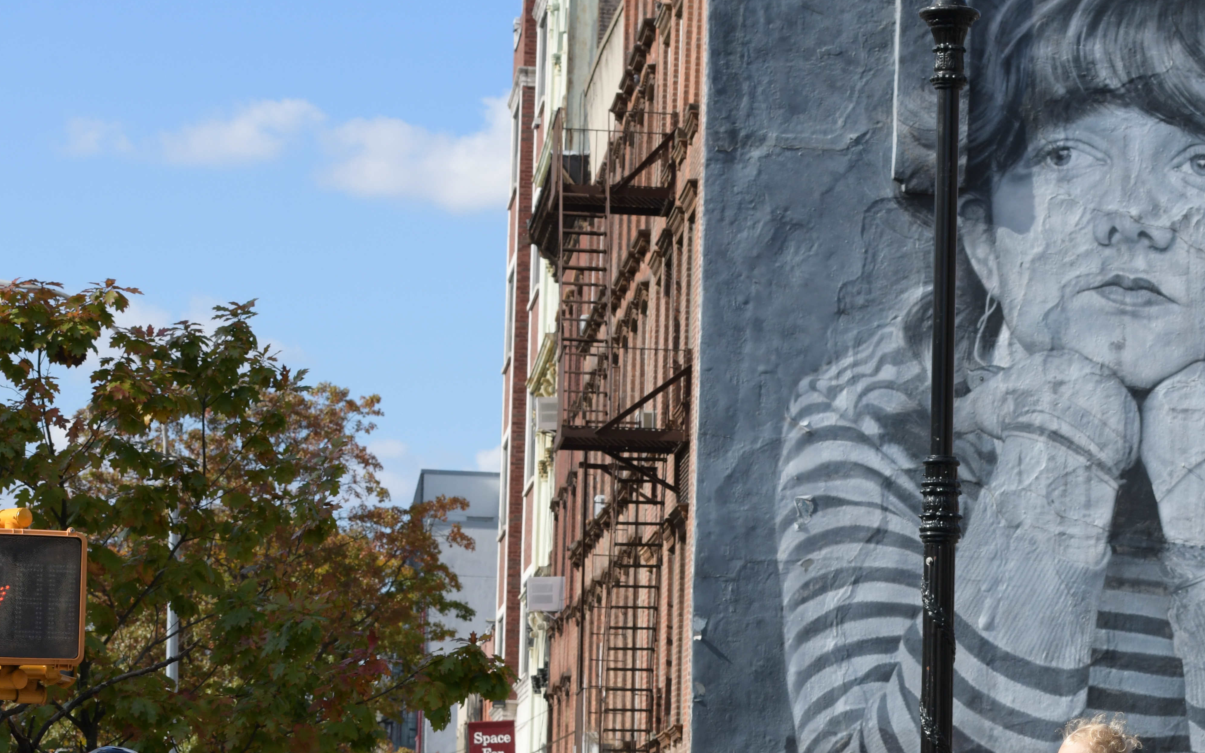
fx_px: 4827
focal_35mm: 147
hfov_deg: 14.0
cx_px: 1218
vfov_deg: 8.9
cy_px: 773
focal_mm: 70
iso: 360
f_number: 9
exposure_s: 1/640
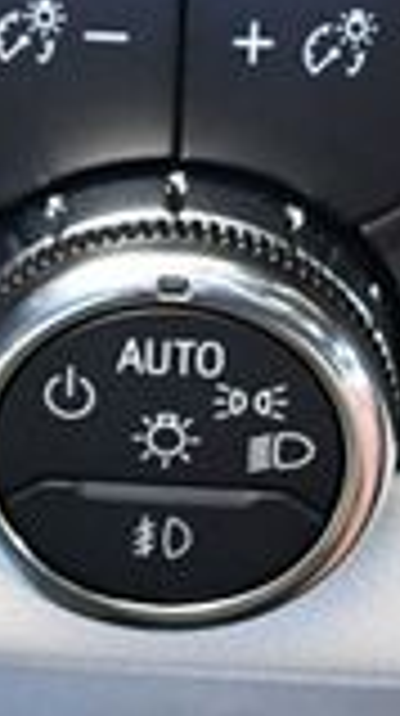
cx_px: -130
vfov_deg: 13.8
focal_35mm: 152
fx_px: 2877
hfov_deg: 7.9
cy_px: -144
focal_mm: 18
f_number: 3.5
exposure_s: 1/100
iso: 3200
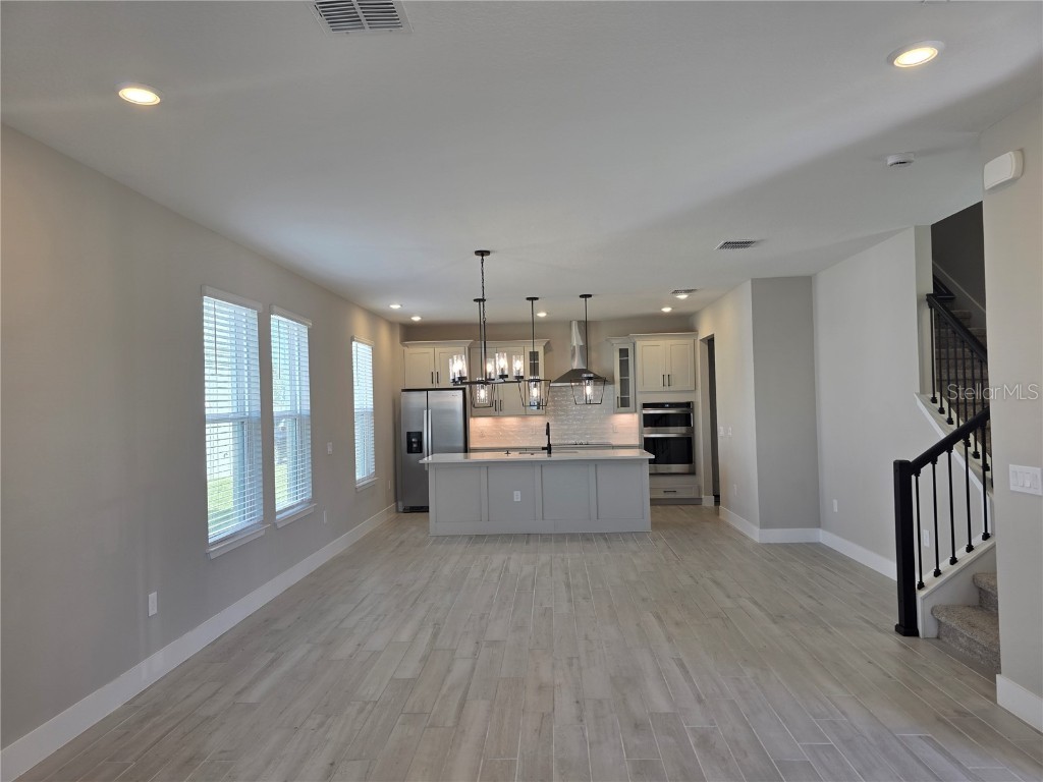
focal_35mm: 23
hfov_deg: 73.9
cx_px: 522
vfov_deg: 58.9
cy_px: 391
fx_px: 693
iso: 40
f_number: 1.7
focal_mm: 6.3
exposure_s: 1/120
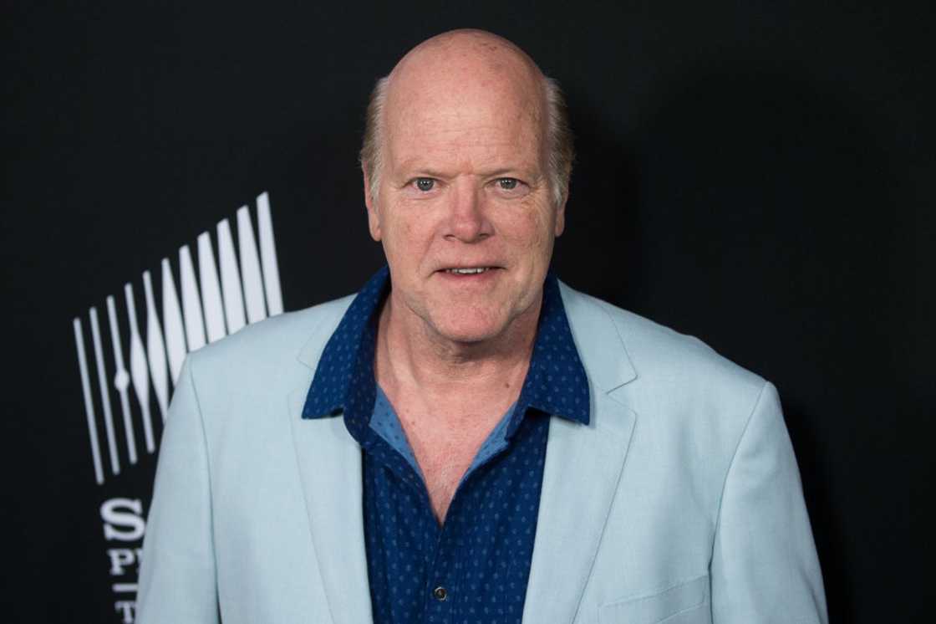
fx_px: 1819
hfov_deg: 28.9
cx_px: 468
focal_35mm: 70
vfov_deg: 19.4
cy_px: 312
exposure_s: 1/800
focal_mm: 70
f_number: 2.8
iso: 2500
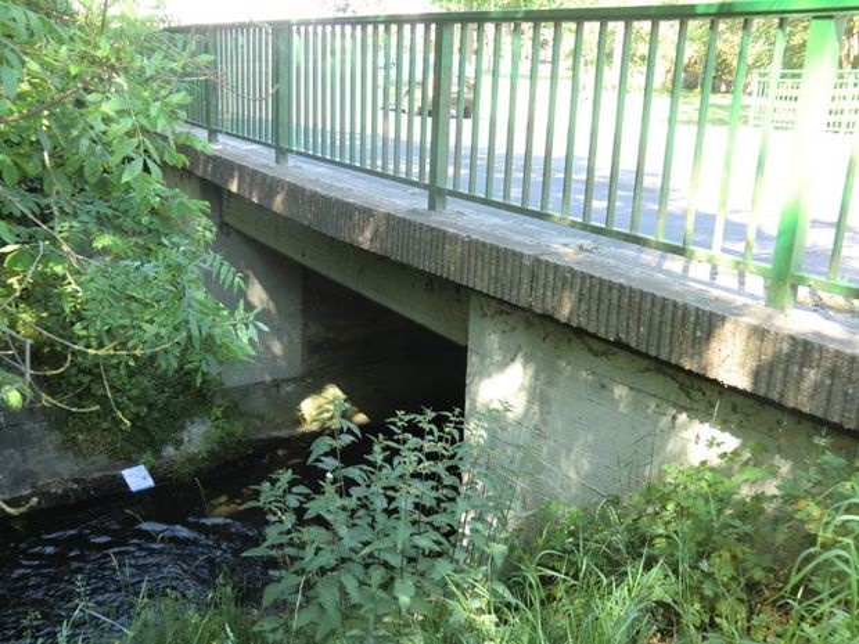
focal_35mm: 34
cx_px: 430
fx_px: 844
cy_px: 322
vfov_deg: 41.8
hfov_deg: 54.0
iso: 125
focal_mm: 6.1
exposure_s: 1/60
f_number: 3.6
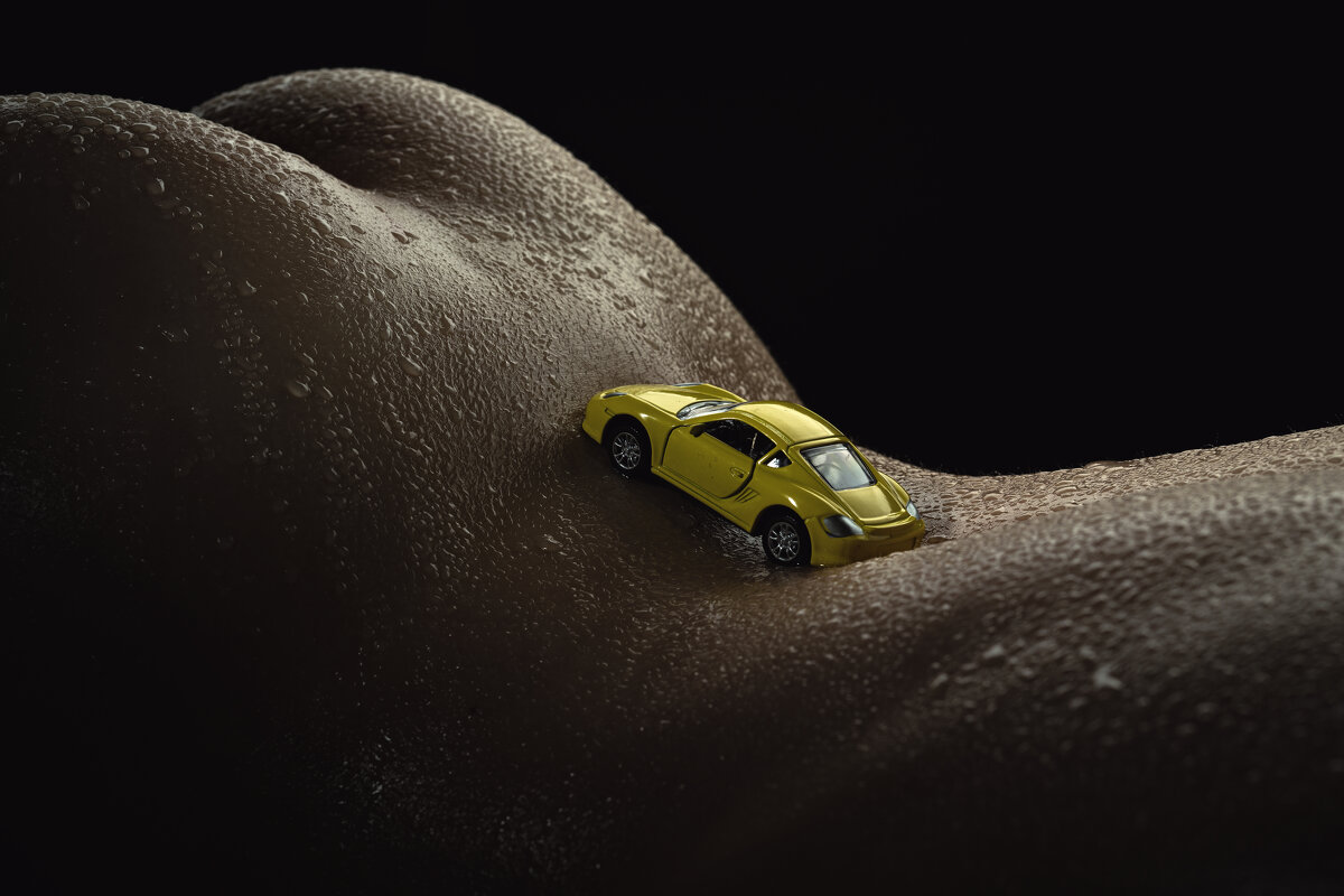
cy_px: 448
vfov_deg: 22.6
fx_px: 2240
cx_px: 672
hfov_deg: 33.4
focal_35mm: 60
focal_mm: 60
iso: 64
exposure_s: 1/160
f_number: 10
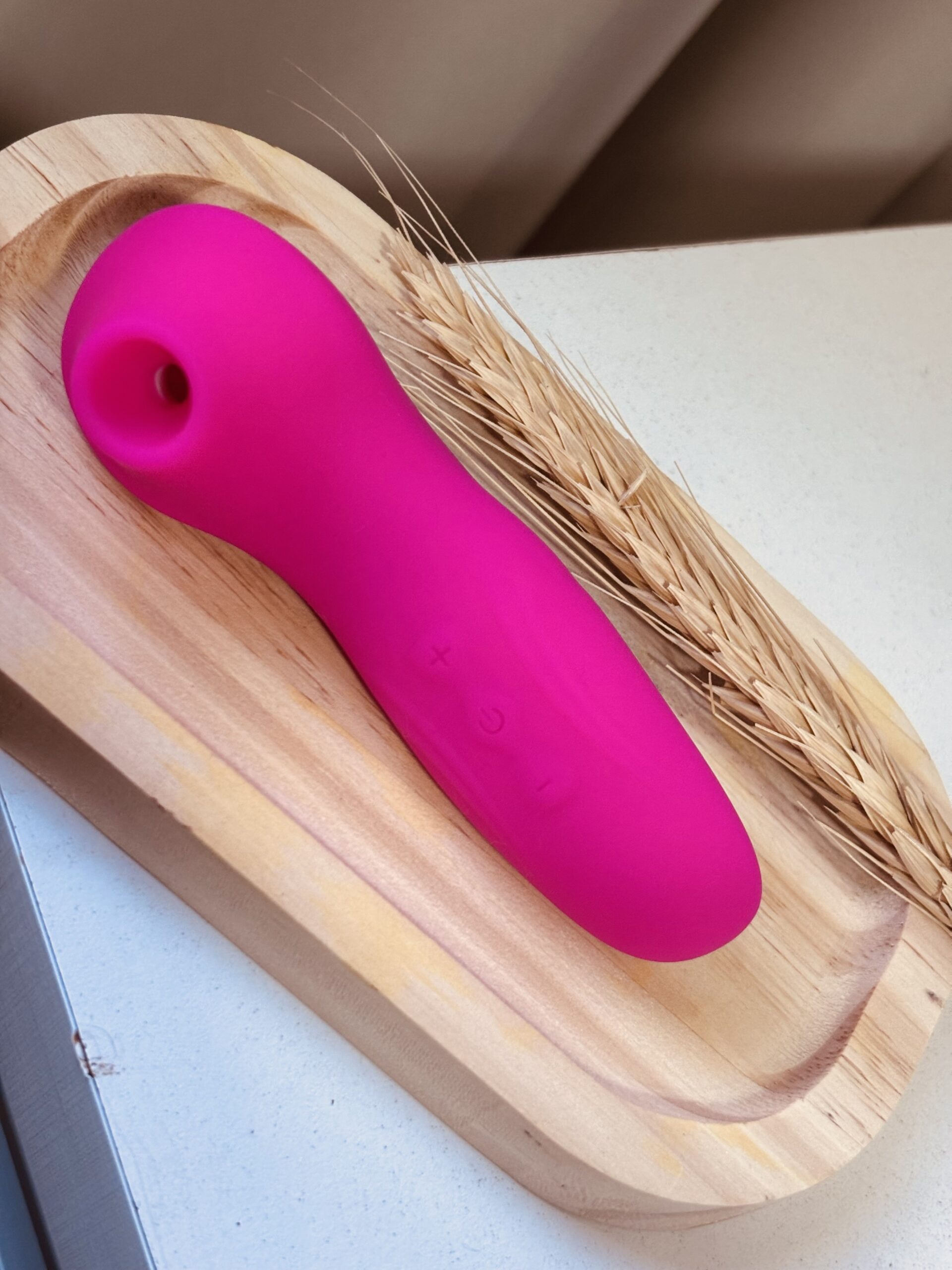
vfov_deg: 36.8
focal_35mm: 52
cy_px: 635
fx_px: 1907
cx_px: 476
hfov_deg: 28.0
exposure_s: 1/40
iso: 200
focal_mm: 5.96
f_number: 1.6
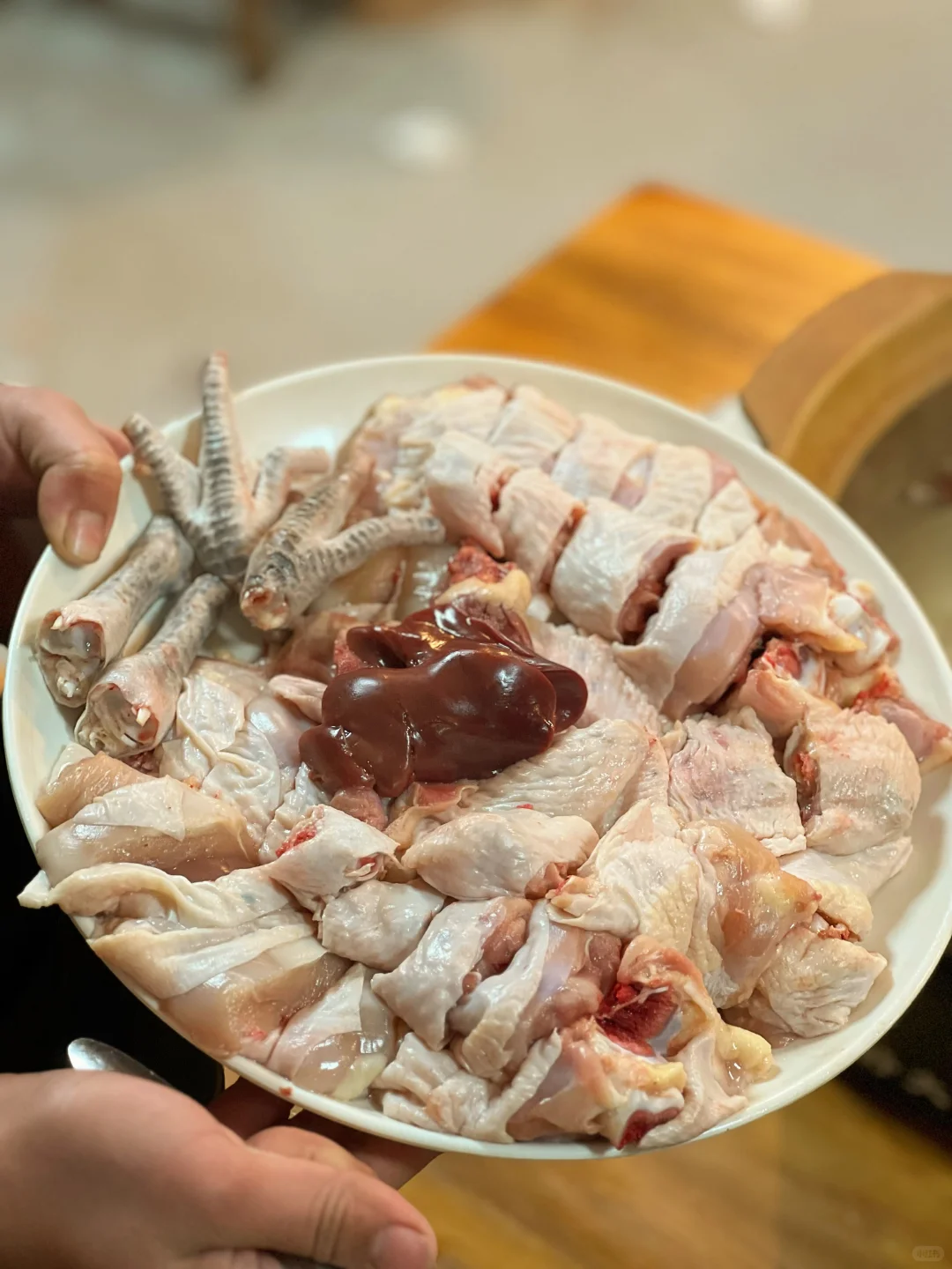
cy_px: 634
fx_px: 2824
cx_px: 476
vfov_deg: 25.3
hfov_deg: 19.1
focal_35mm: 77
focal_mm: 9
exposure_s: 1/33
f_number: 2.8
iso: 200
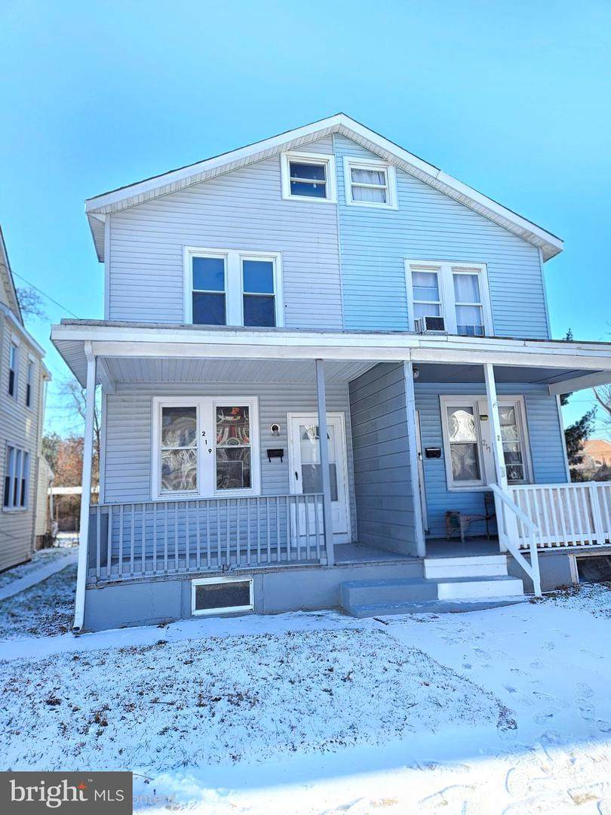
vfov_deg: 73.9
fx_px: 541
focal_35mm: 23
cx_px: 306
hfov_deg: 58.9
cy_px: 408
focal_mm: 5.4
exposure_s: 1/213
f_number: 1.8
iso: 25
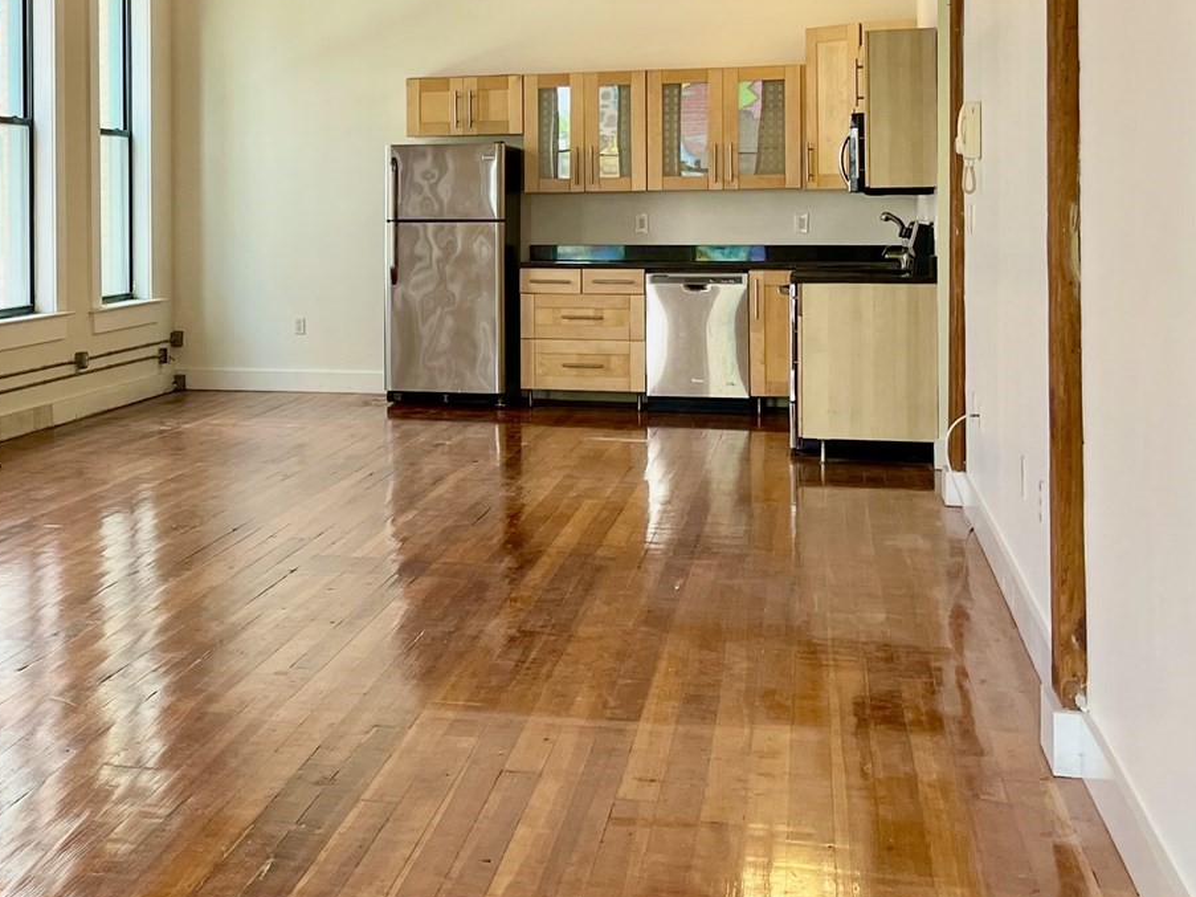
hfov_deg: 30.9
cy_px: 216
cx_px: 65
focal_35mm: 59
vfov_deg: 24.5
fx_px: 2038
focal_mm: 4.2
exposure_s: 1/121
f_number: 1.6
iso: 64
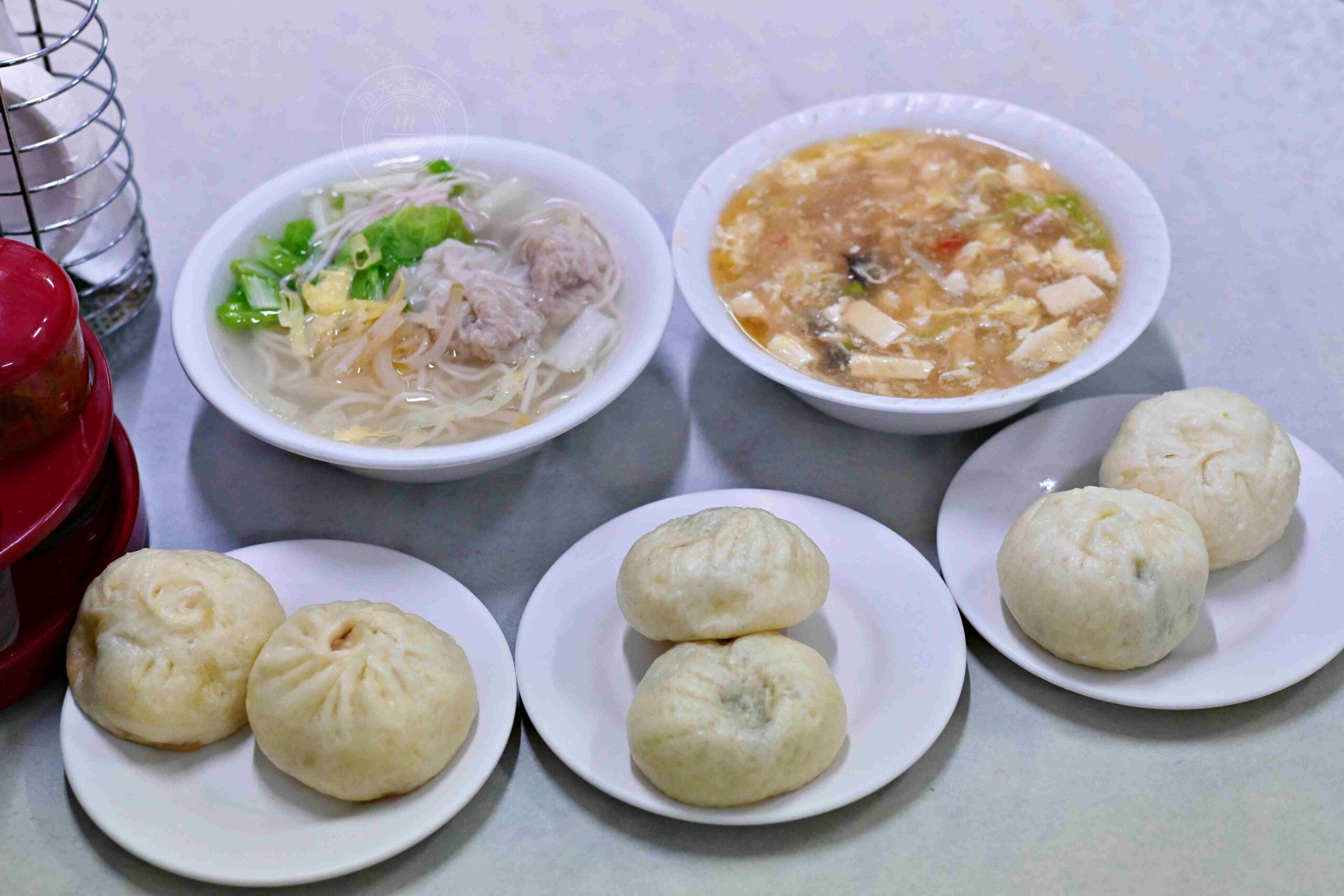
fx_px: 2800
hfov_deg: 27.0
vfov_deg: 18.2
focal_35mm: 75
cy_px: 448
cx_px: 672
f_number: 3.2
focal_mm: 50
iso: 1000
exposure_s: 1/200
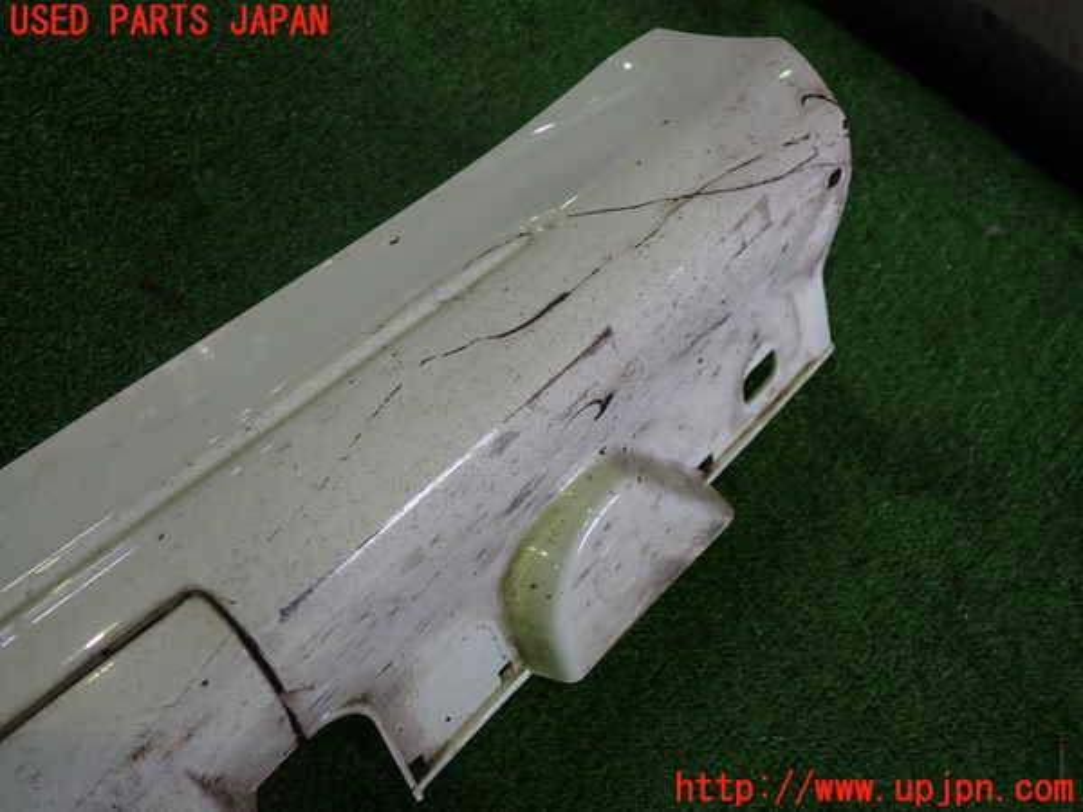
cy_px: 406
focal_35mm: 30
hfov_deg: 60.0
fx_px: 939
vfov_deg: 46.8
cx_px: 542
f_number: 2.3
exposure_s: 1/60
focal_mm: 5.4
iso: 125
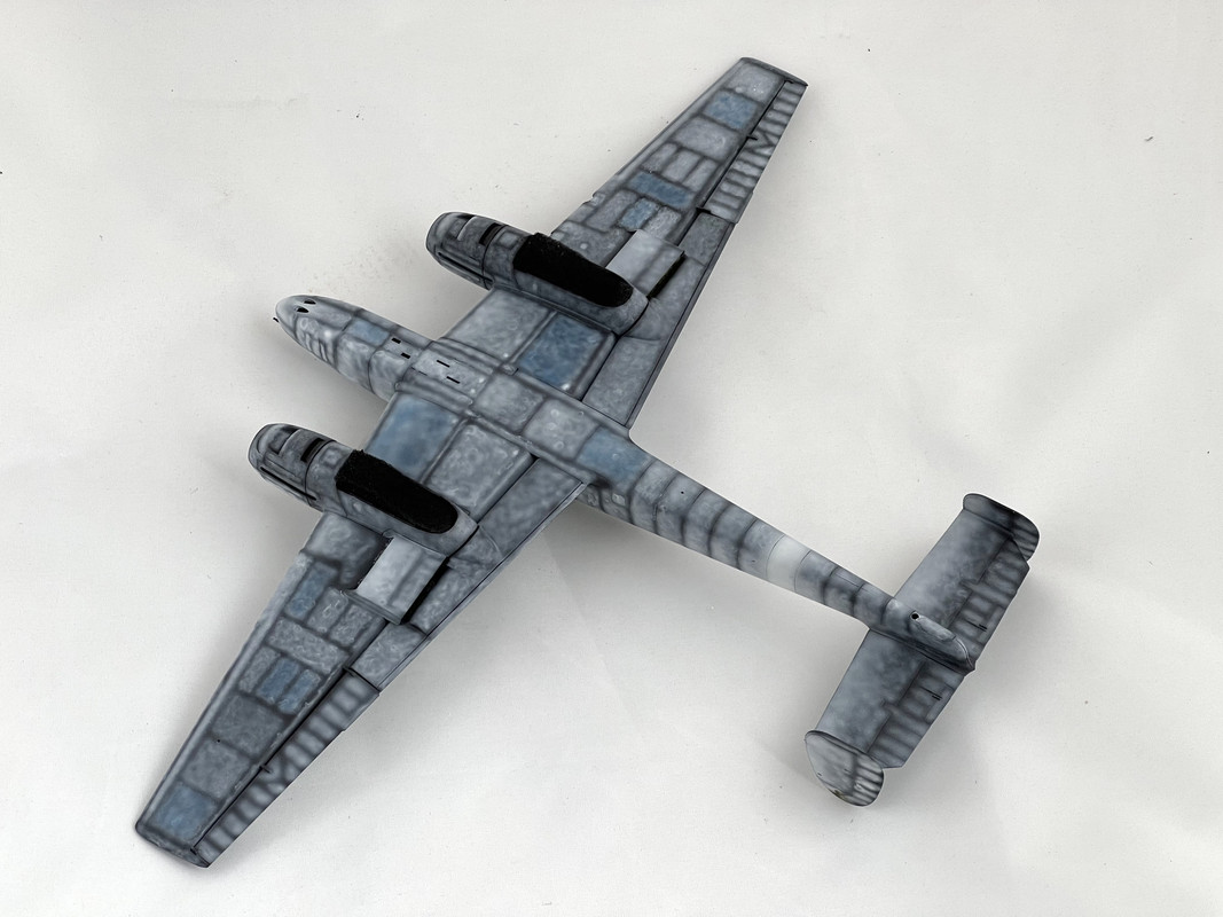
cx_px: 612
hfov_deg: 25.3
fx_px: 2720
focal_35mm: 77
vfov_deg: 19.1
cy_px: 458
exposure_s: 1/100
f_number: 2.8
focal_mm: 9
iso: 40
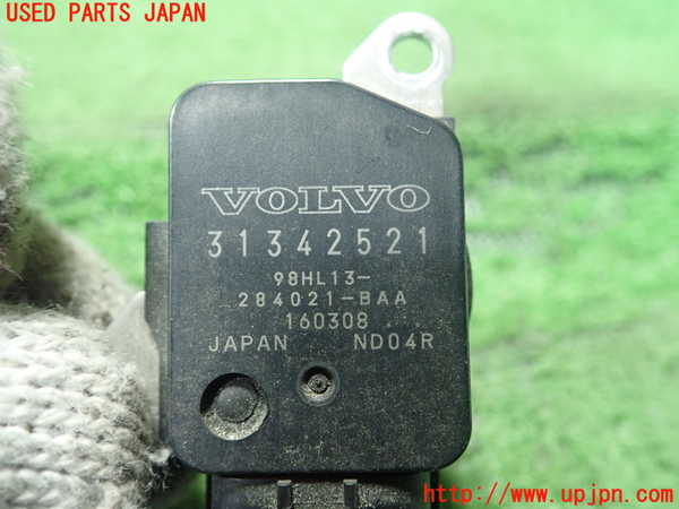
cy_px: 254
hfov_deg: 60.0
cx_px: 340
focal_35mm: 30
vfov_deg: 46.8
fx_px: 588
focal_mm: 5.5
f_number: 2.3
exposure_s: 1/80
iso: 800
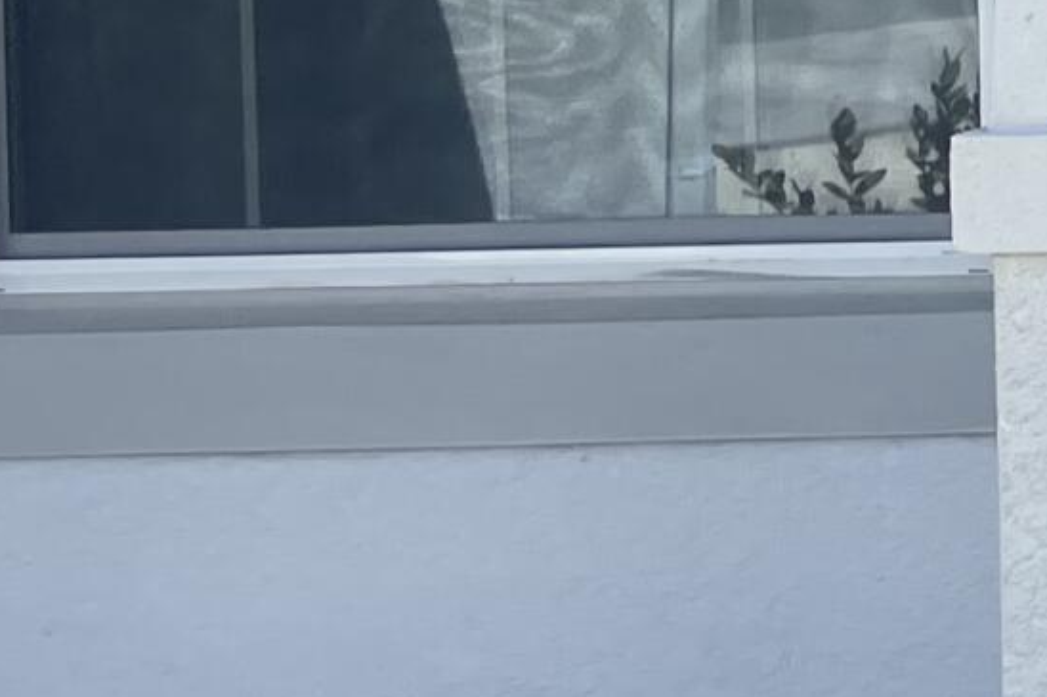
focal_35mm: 148
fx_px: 4303
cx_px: 2596
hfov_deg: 11.3
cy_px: -185
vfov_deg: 9.1
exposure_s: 1/1208
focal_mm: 4.2
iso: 32
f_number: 1.6
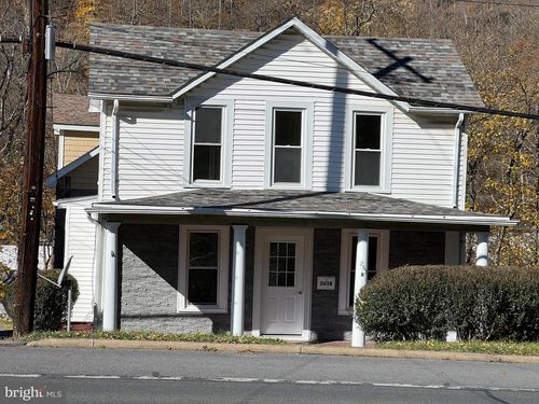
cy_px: 202
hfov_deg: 25.3
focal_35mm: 77
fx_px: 1199
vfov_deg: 19.1
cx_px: 270
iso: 32
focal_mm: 9
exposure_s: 1/943
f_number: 2.8
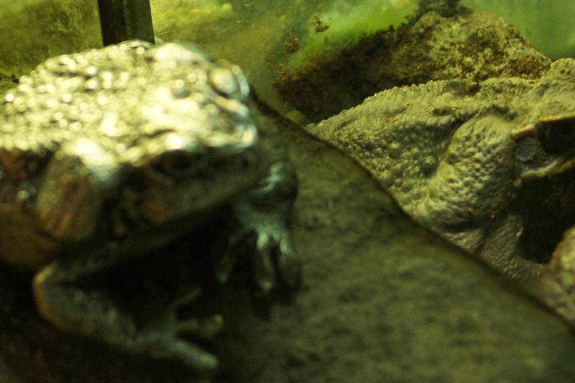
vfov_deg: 7.1
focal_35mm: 193
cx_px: 248
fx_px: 3081
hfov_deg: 10.7
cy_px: 112
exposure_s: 1/13
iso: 1600
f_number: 5
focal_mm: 90
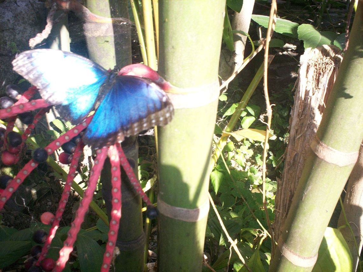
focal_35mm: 36
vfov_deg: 39.7
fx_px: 378
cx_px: 182
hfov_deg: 51.4
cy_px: 136
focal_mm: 6
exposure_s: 1/63.7
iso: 140
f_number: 4.5
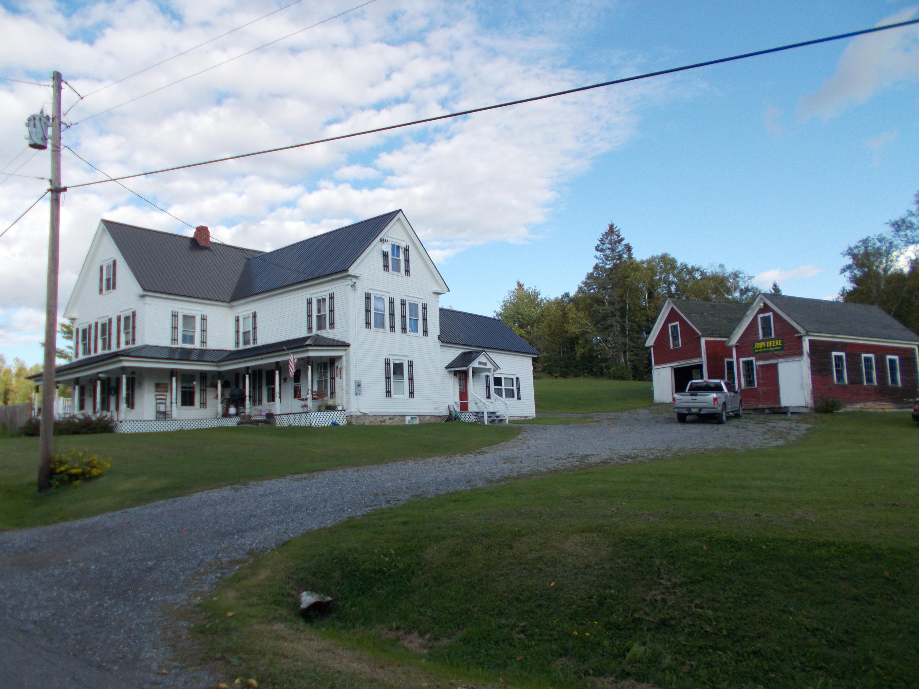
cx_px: 460
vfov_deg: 53.1
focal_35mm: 26
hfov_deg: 67.3
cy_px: 344
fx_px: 690
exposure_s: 1/100
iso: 80
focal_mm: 4.6
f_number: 8
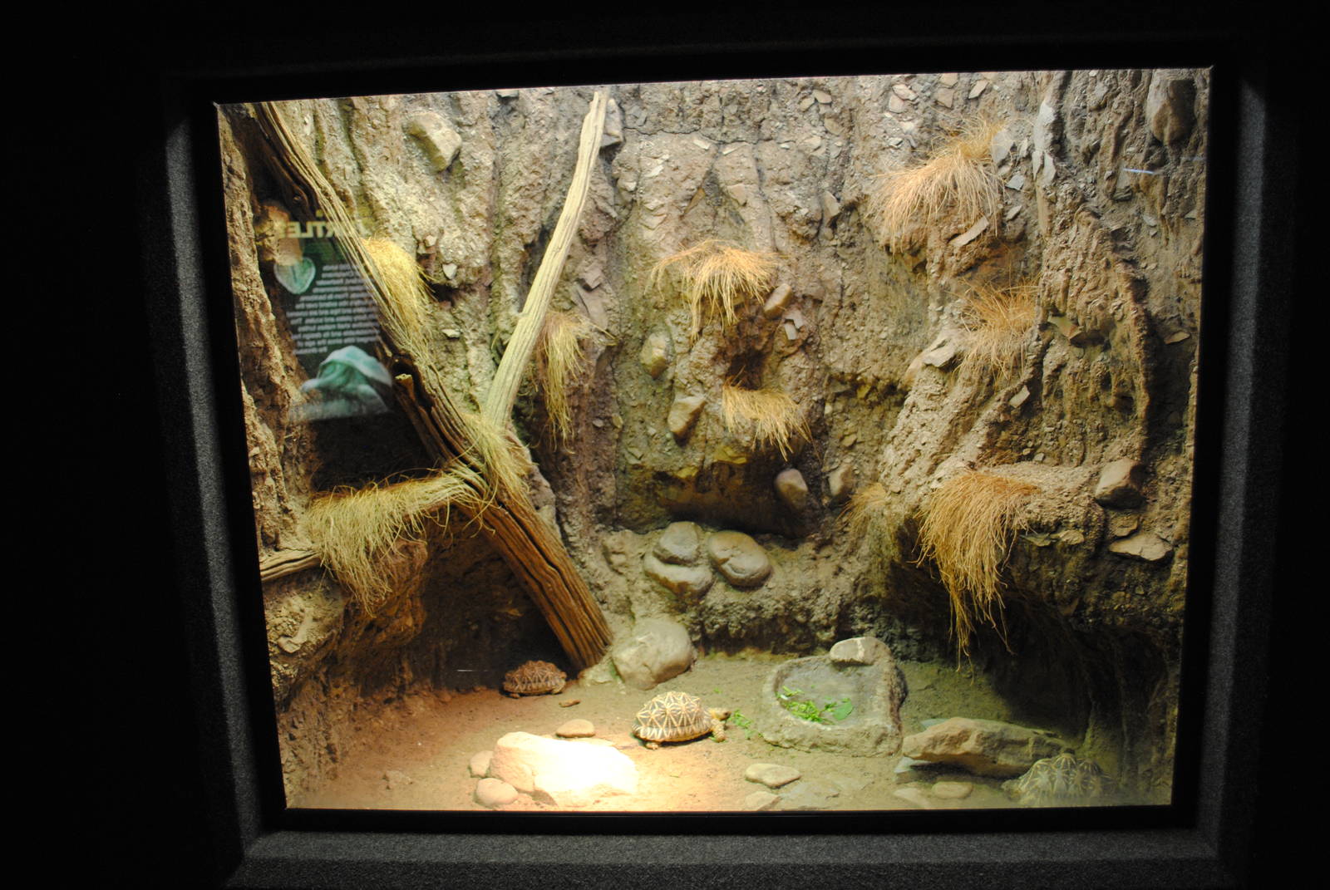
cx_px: 665
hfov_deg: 61.9
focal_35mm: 30
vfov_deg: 43.7
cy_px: 445
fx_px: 1110
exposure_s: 1/30
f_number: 3.8
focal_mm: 20
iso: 400
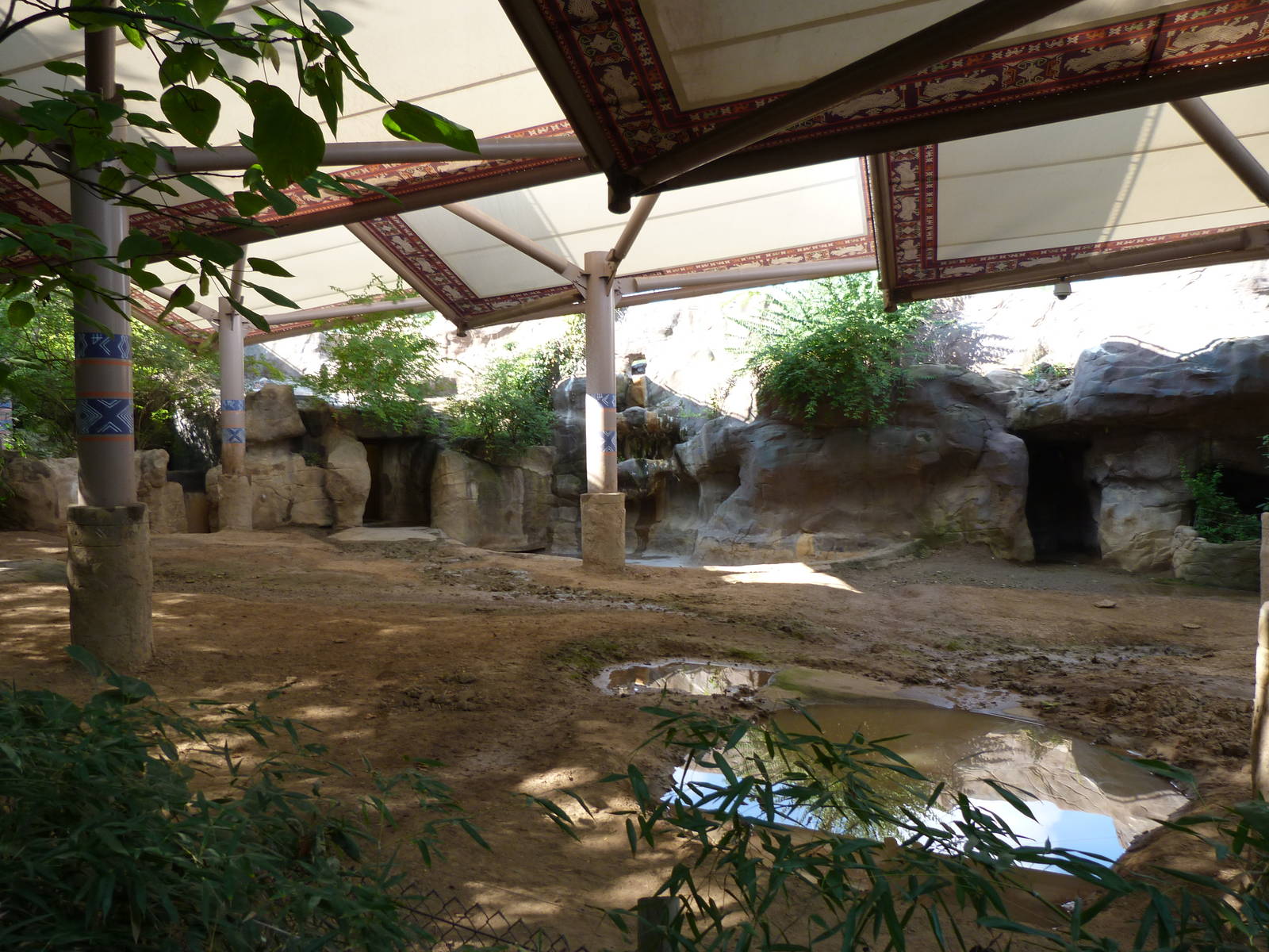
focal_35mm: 25
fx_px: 916
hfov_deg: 69.4
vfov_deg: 54.9
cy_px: 476
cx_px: 634
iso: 80
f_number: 2.8
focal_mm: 4.5
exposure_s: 1/60
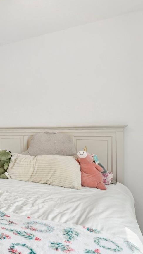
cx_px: -32
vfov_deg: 69.7
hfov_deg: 33.8
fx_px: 182
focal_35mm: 27
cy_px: 141
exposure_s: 1/60
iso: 400
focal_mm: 14
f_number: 8
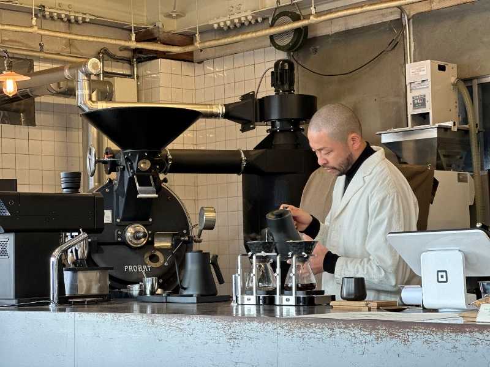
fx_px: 1090
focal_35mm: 77
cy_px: 184
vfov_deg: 19.1
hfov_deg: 25.3
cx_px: 245
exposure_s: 1/98
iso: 250
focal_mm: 9
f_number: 2.8
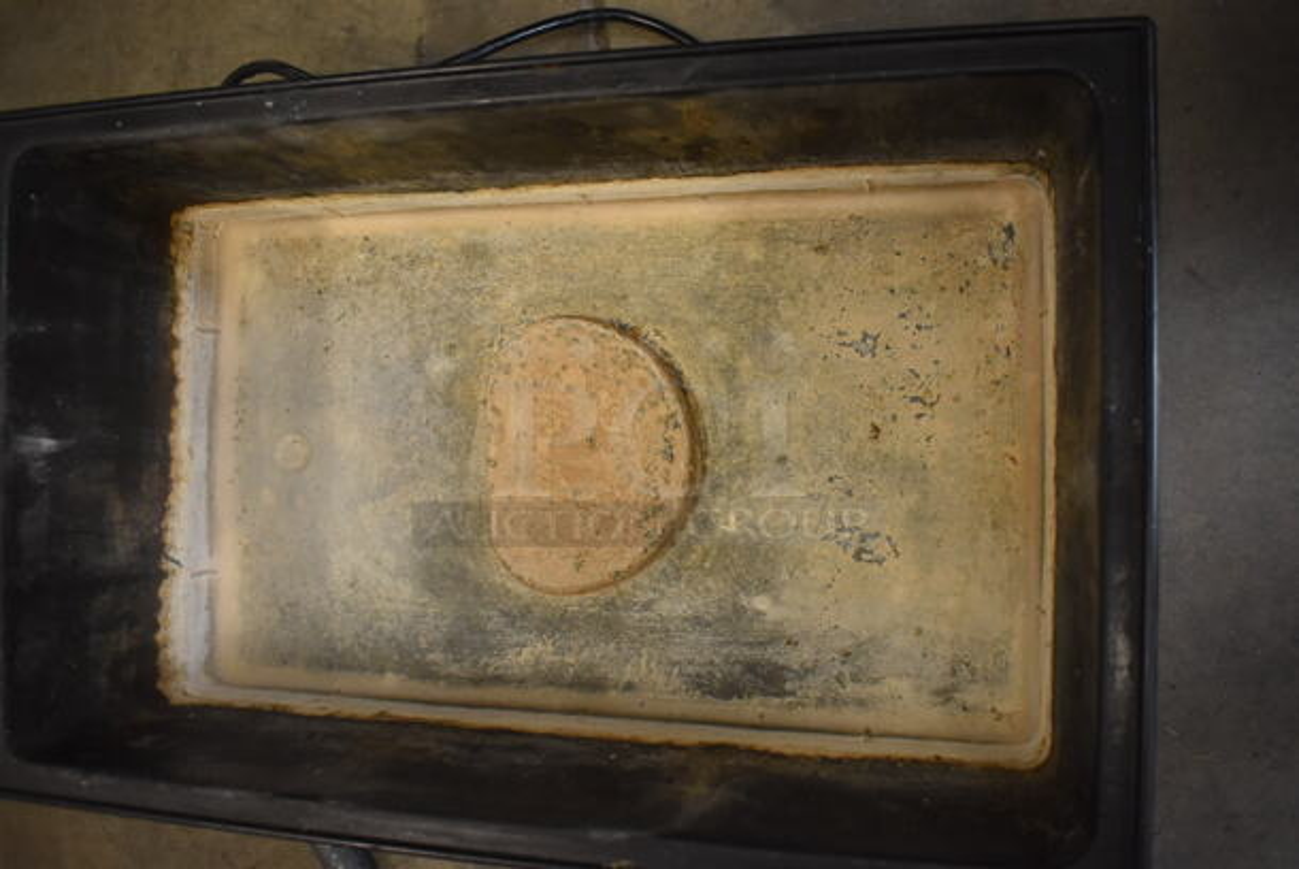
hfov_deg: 61.9
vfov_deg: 43.7
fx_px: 1084
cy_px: 434
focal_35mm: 30
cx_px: 650
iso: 2000
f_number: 3.8
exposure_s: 1/125
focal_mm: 20
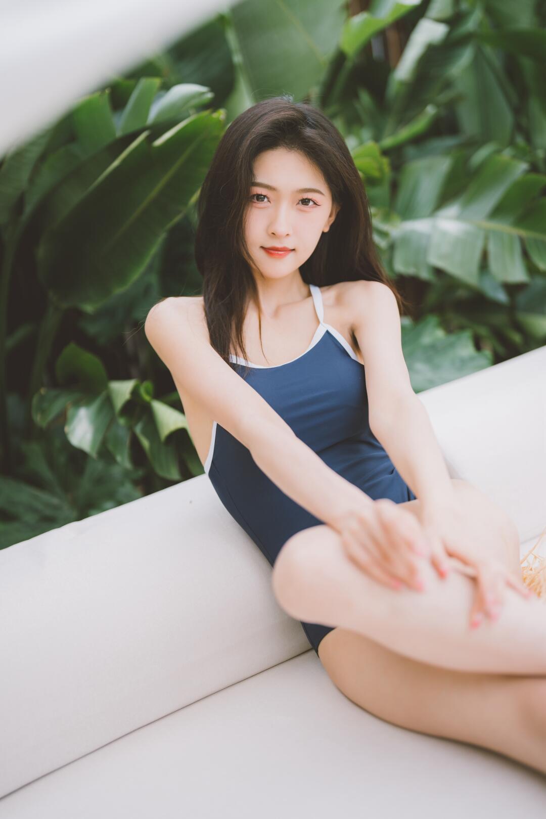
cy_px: 410
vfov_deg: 39.6
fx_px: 1137
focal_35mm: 50
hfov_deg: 27.0
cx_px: 273
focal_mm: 50
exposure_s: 1/1250
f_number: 1.4
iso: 125
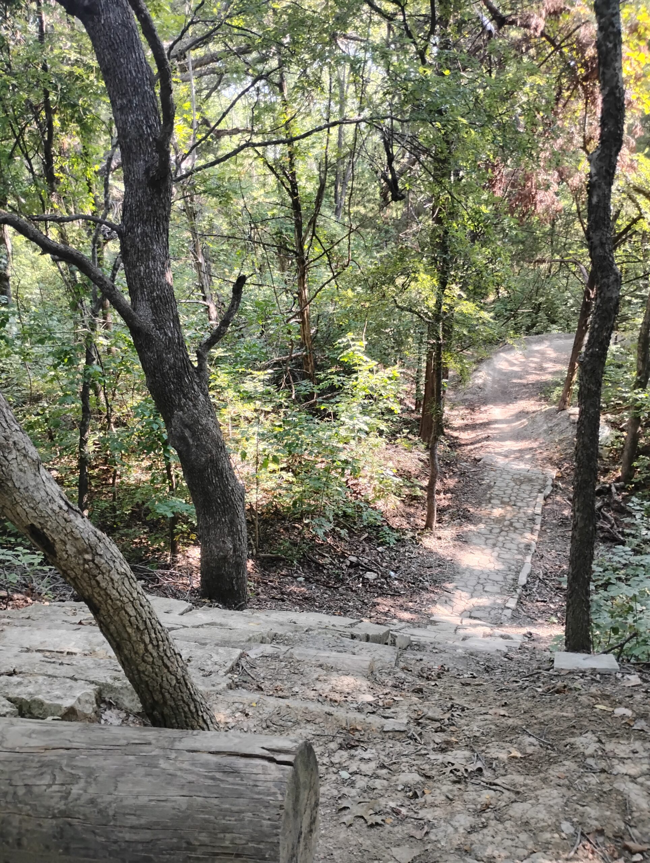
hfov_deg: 49.9
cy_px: 432
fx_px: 699
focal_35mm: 28
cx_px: 325
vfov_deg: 63.4
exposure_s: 1/120
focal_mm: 4.26
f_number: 1.8
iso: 681
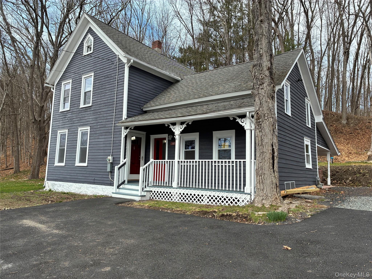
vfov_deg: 53.1
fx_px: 279
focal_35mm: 26
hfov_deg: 67.3
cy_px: 140
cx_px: 186
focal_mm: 4.2
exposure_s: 1/490
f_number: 1.64
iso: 20
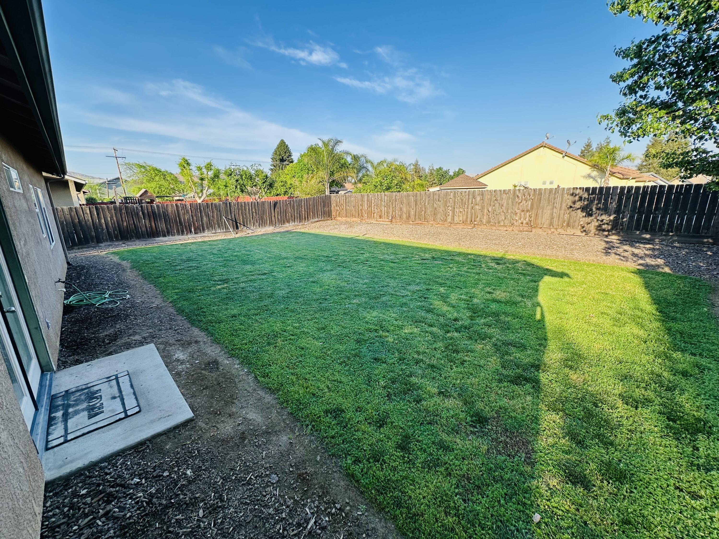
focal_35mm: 14
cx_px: 360
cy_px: 270
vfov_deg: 85.7
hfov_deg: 102.1
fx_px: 291
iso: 40
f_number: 2.2
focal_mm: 2.22
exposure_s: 1/509
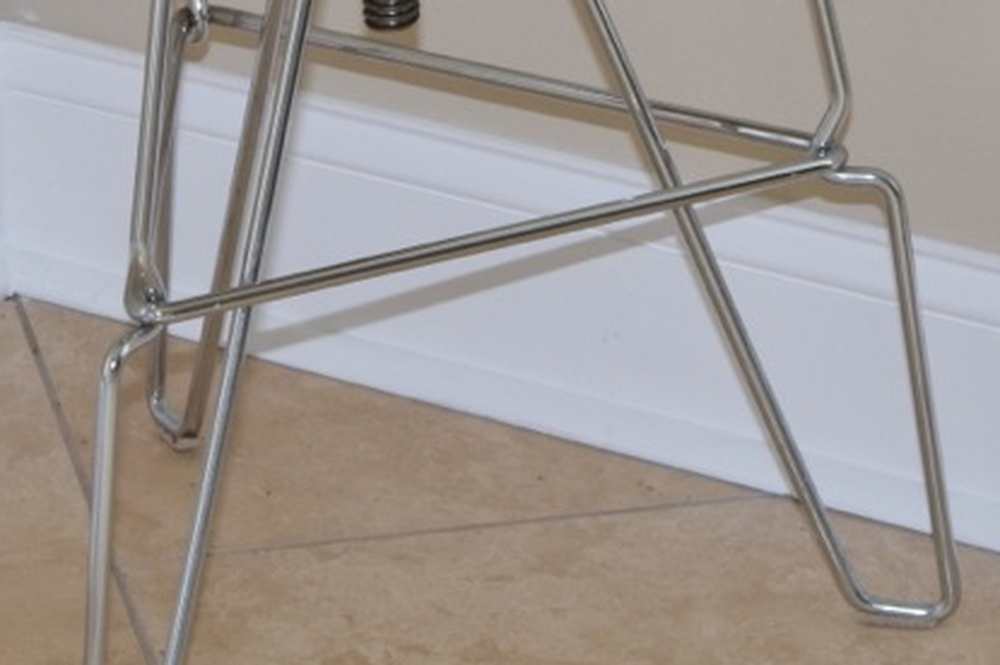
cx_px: 390
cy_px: -35
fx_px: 7065
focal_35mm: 255
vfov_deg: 5.4
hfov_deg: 8.1
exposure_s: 1/125
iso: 800
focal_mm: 55
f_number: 5.6
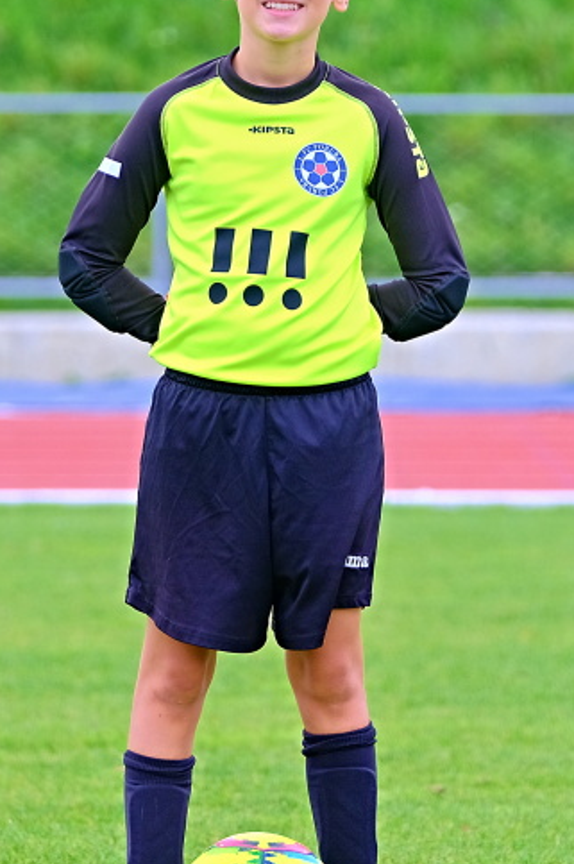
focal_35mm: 231
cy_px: 428
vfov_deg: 8.9
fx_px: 5536
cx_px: 258
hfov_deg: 5.9
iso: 320
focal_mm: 106
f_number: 2.8
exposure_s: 1/480
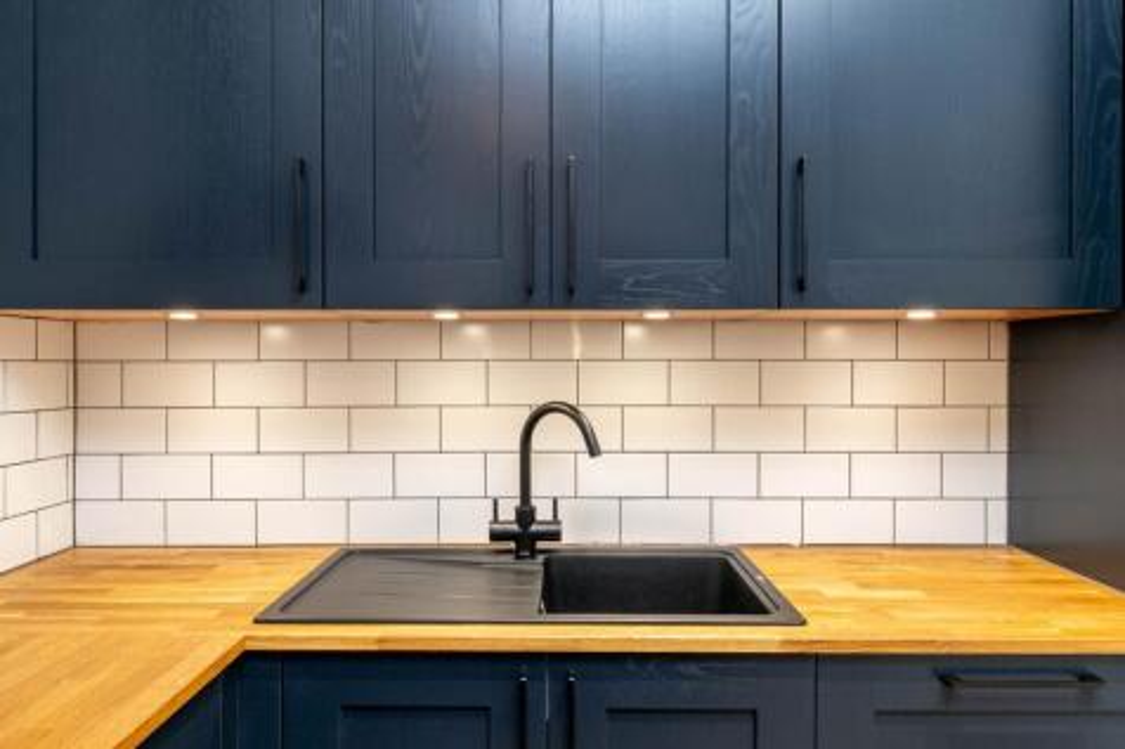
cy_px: 374
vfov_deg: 53.1
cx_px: 562
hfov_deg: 73.8
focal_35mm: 24
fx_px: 750
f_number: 8
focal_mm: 16
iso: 800
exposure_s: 1/6
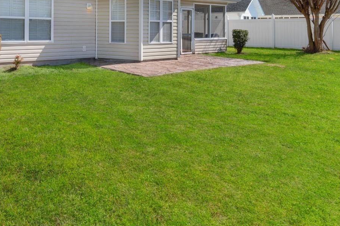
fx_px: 255
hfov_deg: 61.7
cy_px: 25
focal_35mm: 27
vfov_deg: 44.0
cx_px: 68
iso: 100
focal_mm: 10
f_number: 9
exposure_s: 1/320
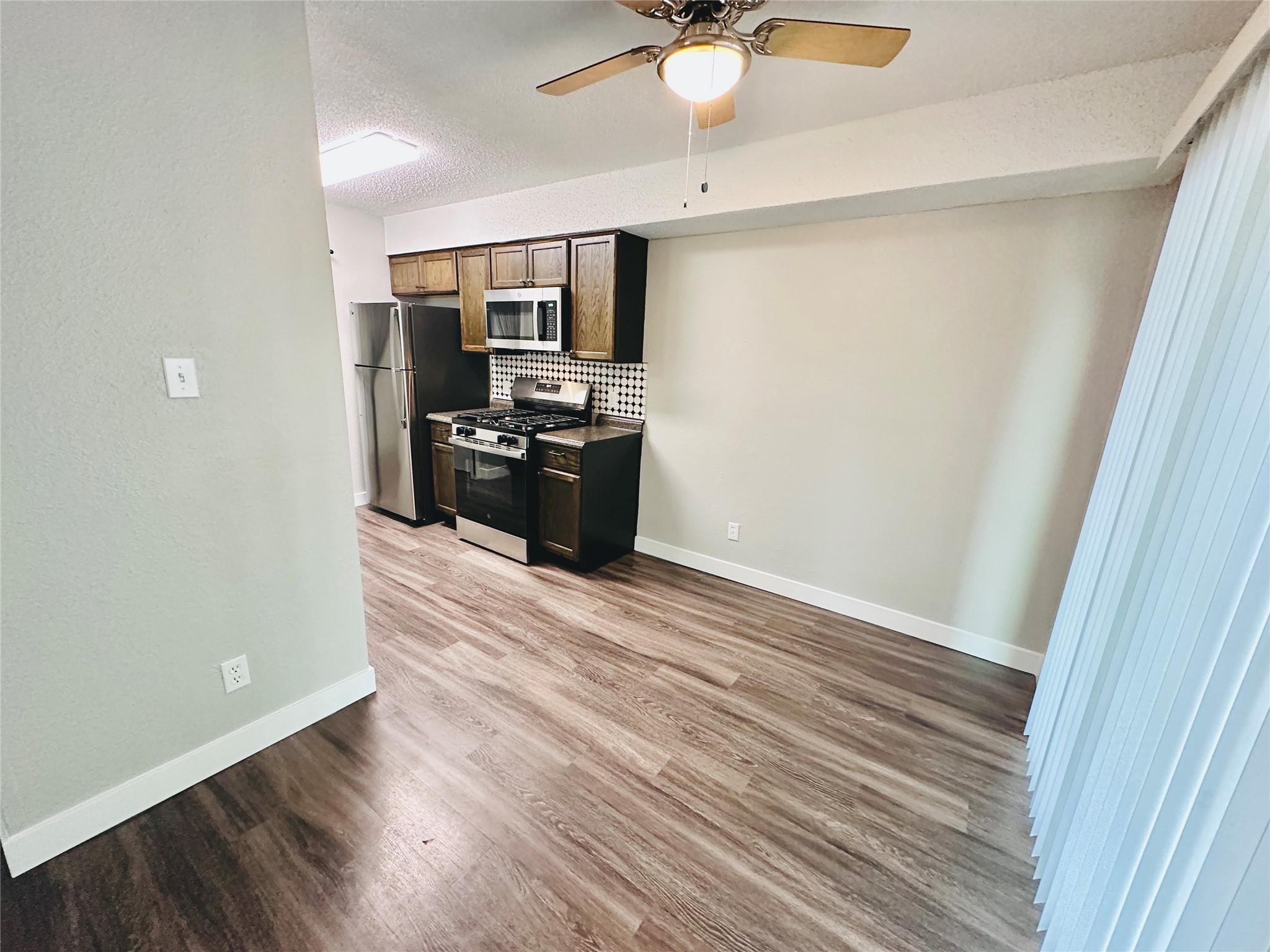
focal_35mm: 14
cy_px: 476
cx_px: 635
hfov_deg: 102.1
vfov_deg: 85.7
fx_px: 514
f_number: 2.2
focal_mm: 2.22
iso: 500
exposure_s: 1/60
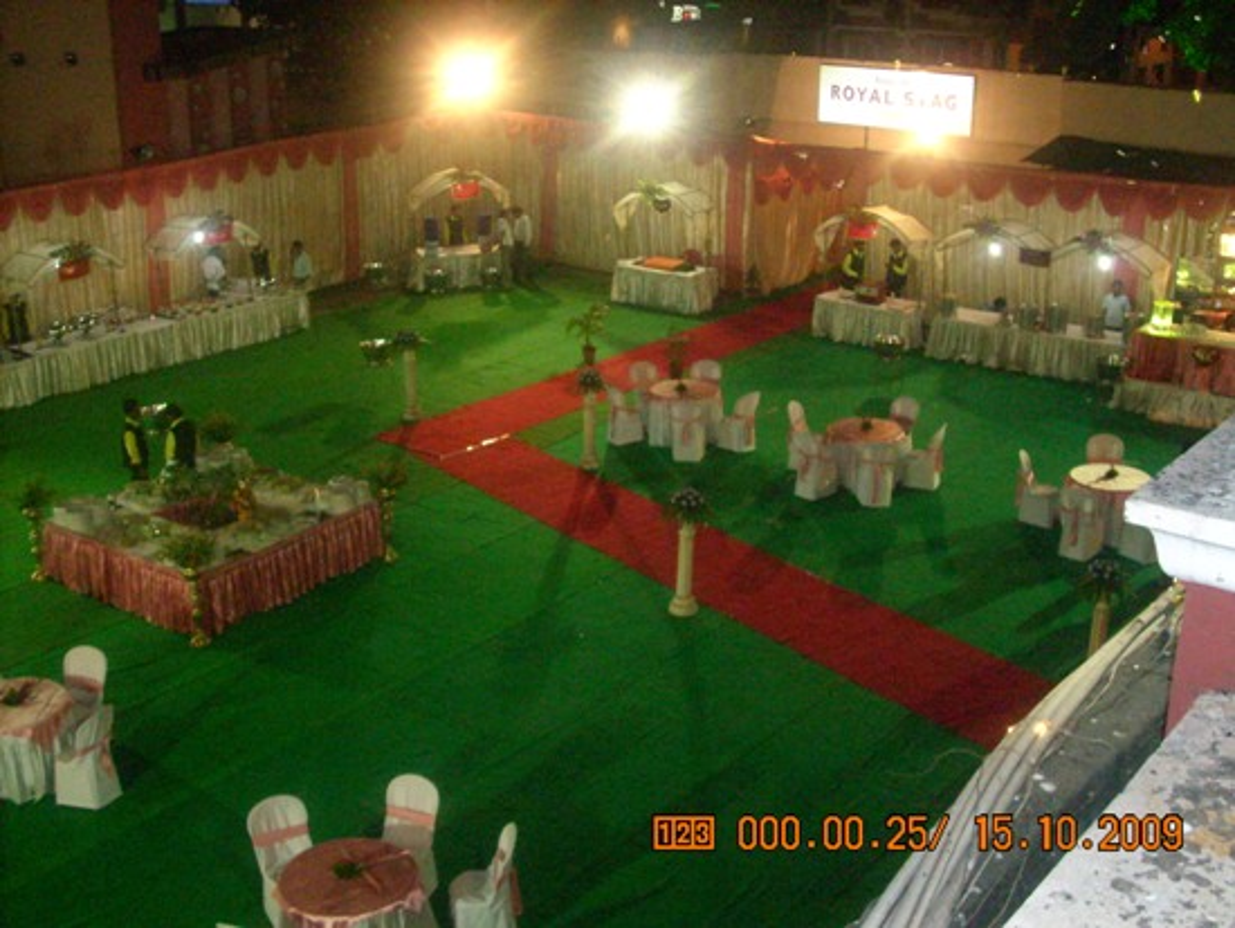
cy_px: 464
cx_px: 618
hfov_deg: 50.1
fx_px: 1321
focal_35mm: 37
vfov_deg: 38.7
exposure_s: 1/60
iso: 800
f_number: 2.8
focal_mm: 6.2
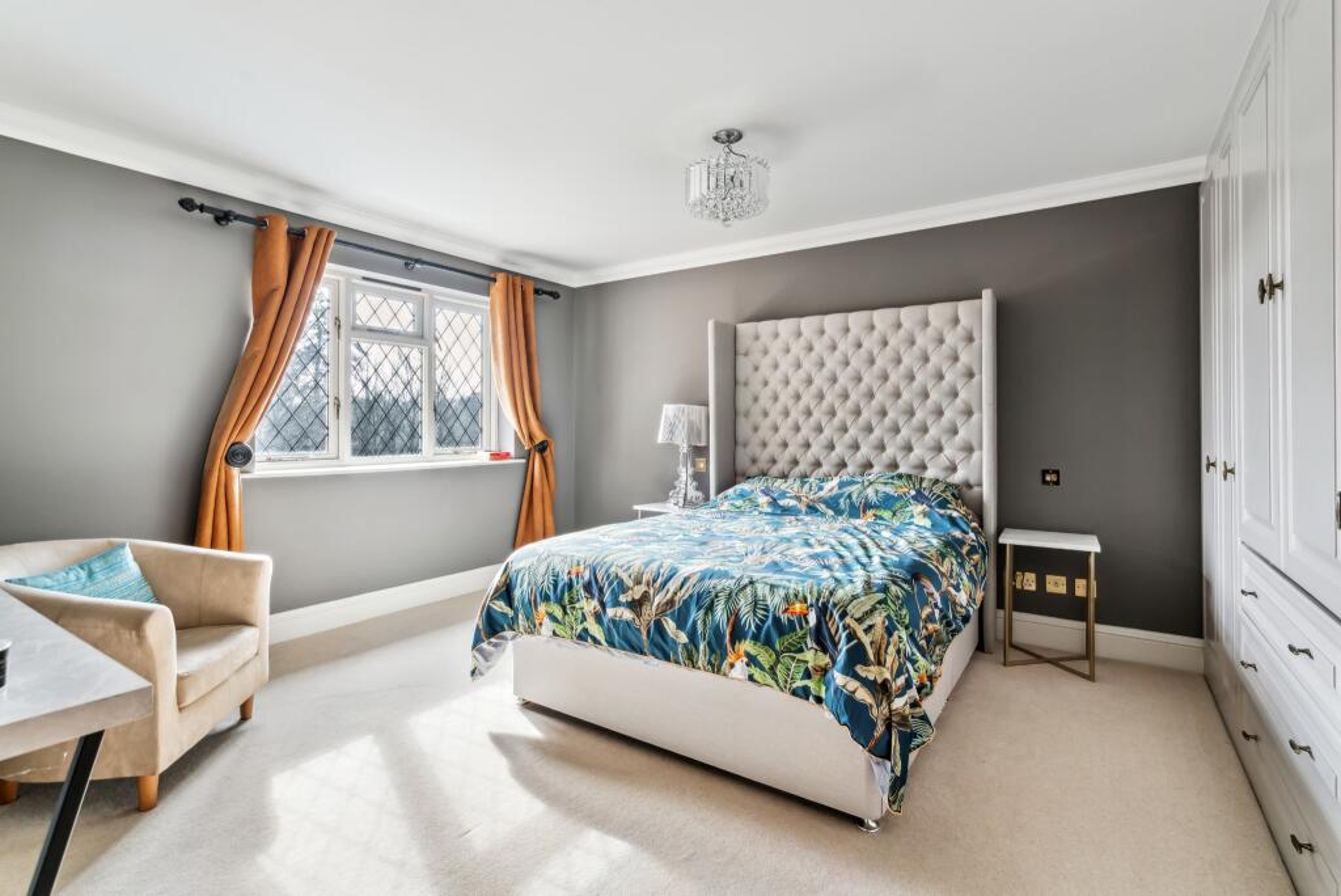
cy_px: 448
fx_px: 596
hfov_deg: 96.7
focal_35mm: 16
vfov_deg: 73.8
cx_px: 670
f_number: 8
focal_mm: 16
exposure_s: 1/20
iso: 640
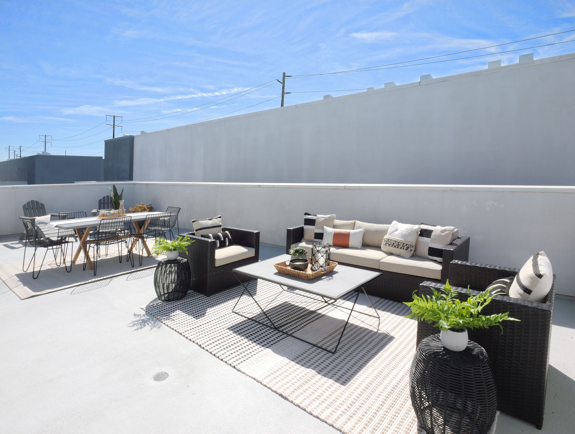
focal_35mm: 18
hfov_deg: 87.6
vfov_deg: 71.8
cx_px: 288
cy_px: 217
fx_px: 300
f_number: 14
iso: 200
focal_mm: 9
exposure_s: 1/100
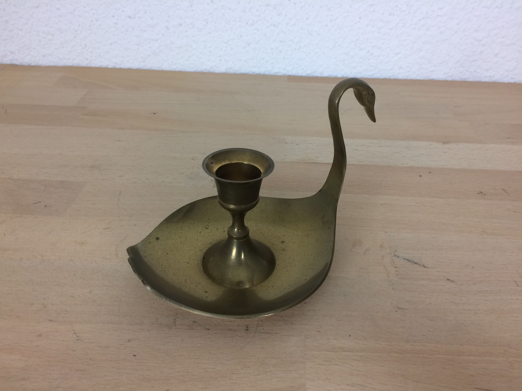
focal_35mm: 29
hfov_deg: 61.7
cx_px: 261
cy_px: 196
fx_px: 437
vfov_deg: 48.2
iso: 32
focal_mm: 4.15
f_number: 2.2
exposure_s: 1/33
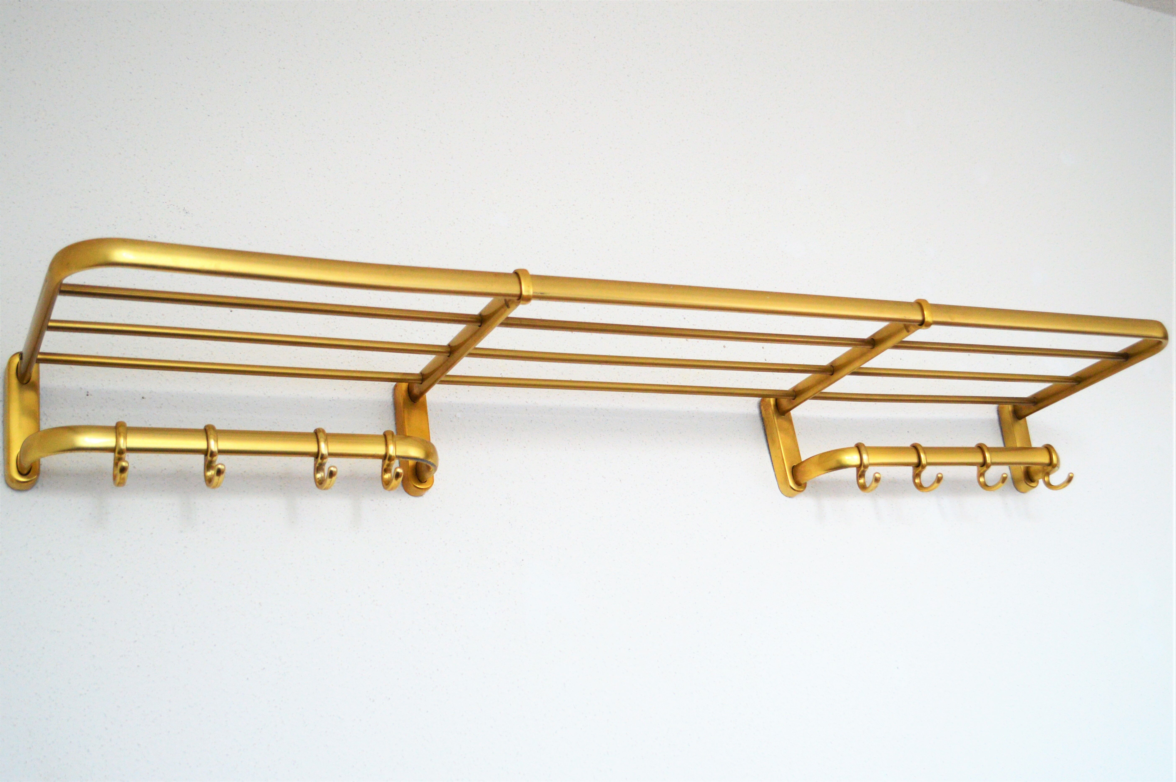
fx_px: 1273
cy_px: 391
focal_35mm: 39
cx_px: 588
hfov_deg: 49.6
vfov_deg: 34.2
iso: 560
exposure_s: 1/60
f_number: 4.2
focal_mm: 26
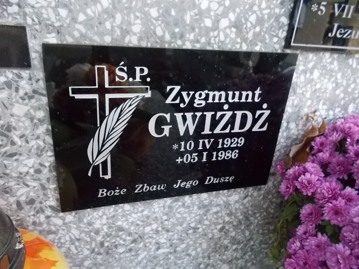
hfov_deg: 67.3
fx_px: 270
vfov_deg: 53.1
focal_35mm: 26
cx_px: 180
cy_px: 134
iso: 400
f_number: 3.2
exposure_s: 1/100
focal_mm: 4.6
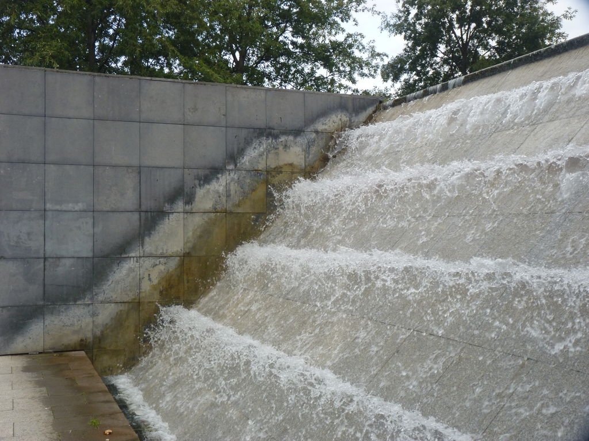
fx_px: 681
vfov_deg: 36.0
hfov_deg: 46.8
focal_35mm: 40
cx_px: 294
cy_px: 220
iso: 160
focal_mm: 7.1
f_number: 3.6
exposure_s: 1/250
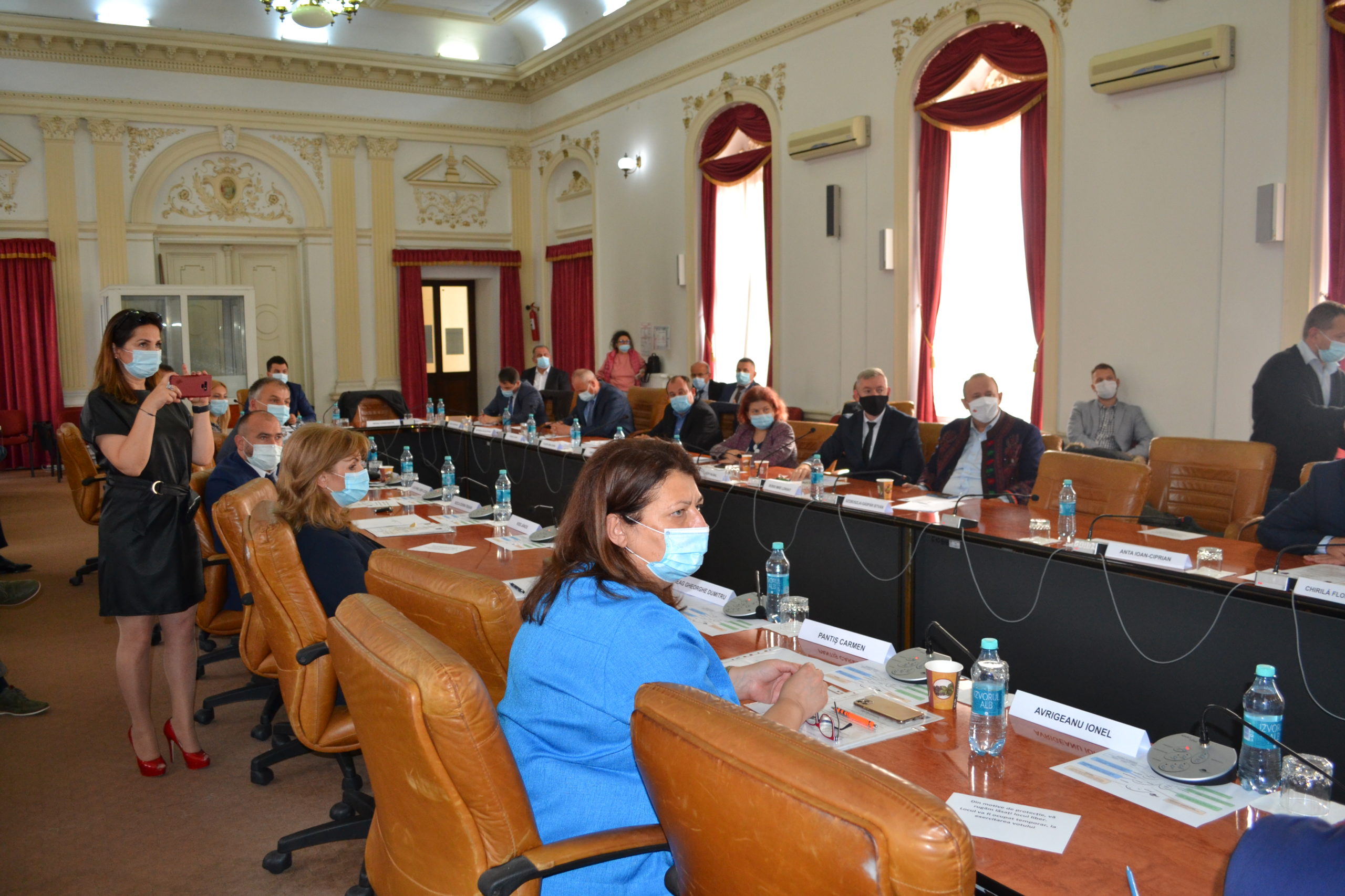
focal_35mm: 27
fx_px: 1009
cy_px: 448
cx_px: 672
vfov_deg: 47.9
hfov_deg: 67.4
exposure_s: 1/60
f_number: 3.5
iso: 800
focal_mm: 18
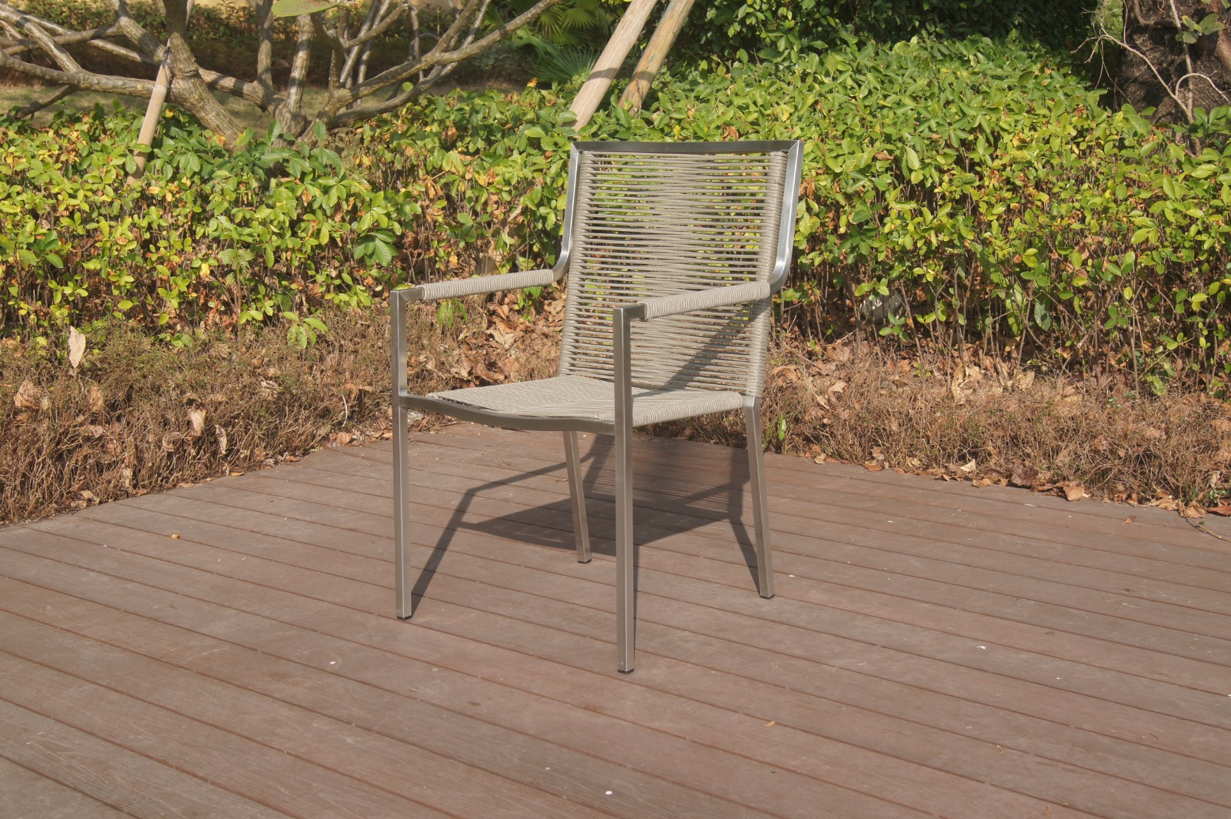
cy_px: 410
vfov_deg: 29.8
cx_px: 616
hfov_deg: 43.6
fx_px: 1537
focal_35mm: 45
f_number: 9
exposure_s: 1/200
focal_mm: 30
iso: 100
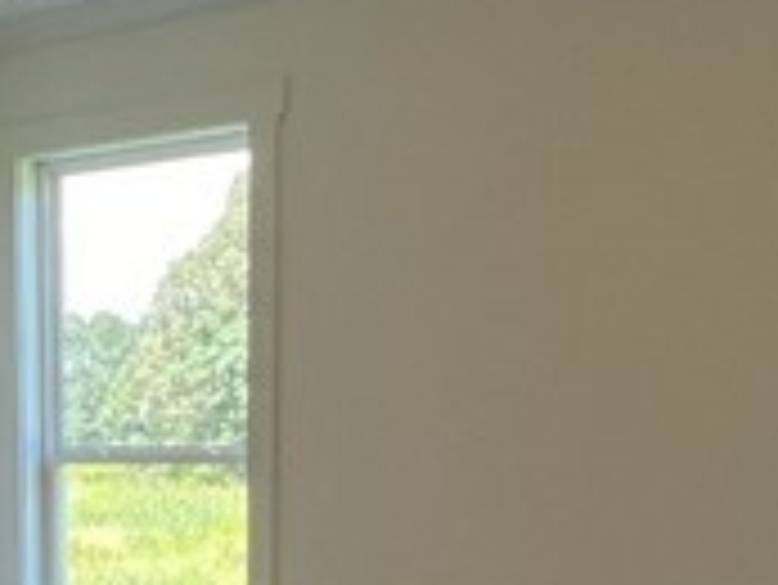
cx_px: 18
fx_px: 1732
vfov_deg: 17.7
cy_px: 796
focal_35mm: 77
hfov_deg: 24.3
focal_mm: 1.57
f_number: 1.8
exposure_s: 1/120
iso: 100
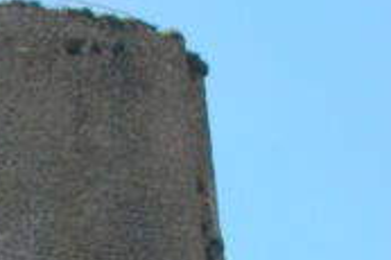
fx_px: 7715
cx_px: -651
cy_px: 650
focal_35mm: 711
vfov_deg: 1.9
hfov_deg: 2.9
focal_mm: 80
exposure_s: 1/250
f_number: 7.1
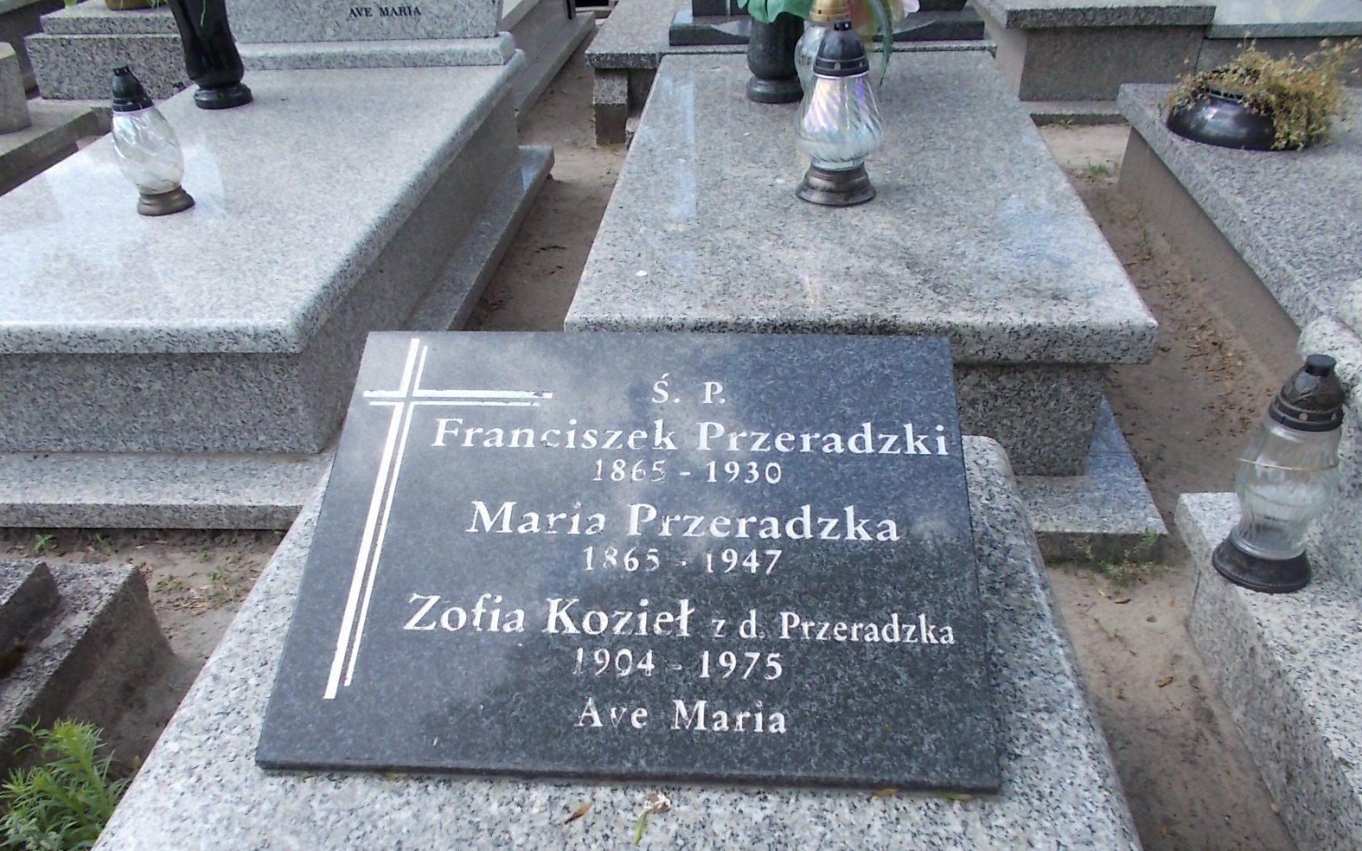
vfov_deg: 44.3
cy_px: 515
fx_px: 1039
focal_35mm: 28
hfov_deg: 66.5
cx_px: 675
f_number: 3.2
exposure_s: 1/400
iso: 80
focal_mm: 4.6
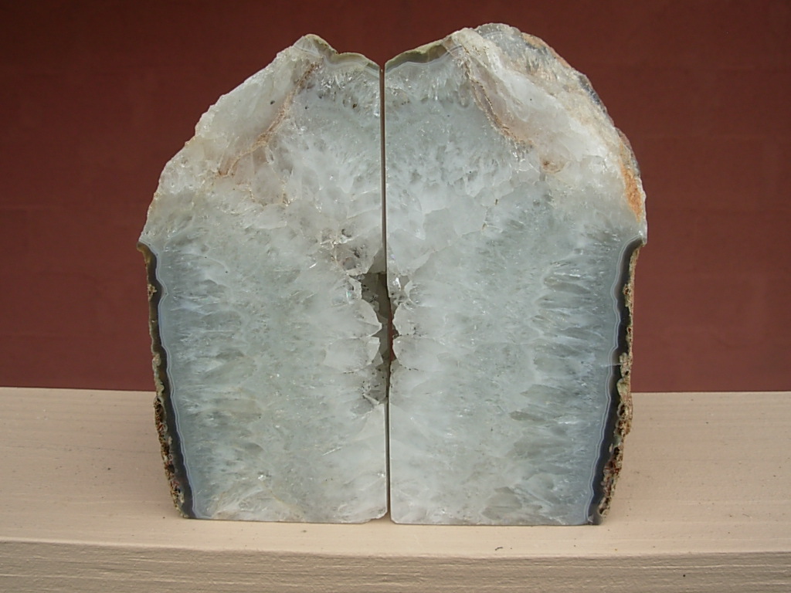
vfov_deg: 37.7
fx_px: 868
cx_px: 396
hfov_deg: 49.0
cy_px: 296
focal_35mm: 38
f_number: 2.9
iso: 50
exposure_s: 1/512
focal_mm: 6.3
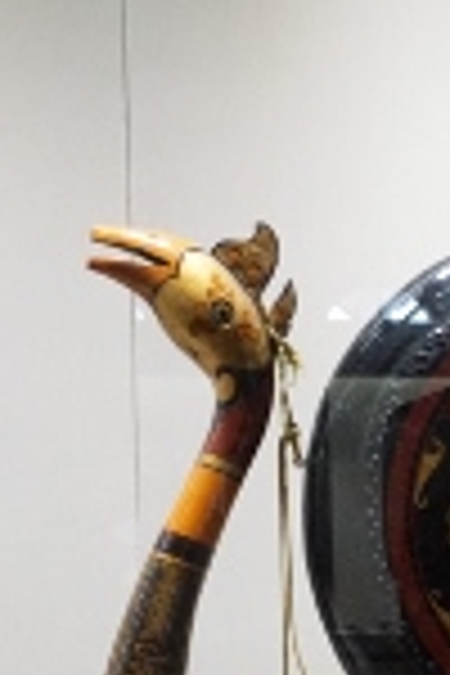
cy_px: 698
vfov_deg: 20.5
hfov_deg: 13.8
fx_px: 1800
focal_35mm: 96
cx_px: 551
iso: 3200
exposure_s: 1/400
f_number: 4
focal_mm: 24
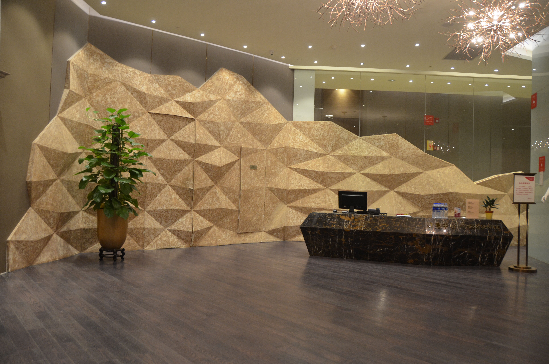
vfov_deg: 32.9
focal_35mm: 40
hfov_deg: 48.0
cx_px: 274
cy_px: 182
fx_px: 616
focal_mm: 27
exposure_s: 1/30
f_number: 4
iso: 900
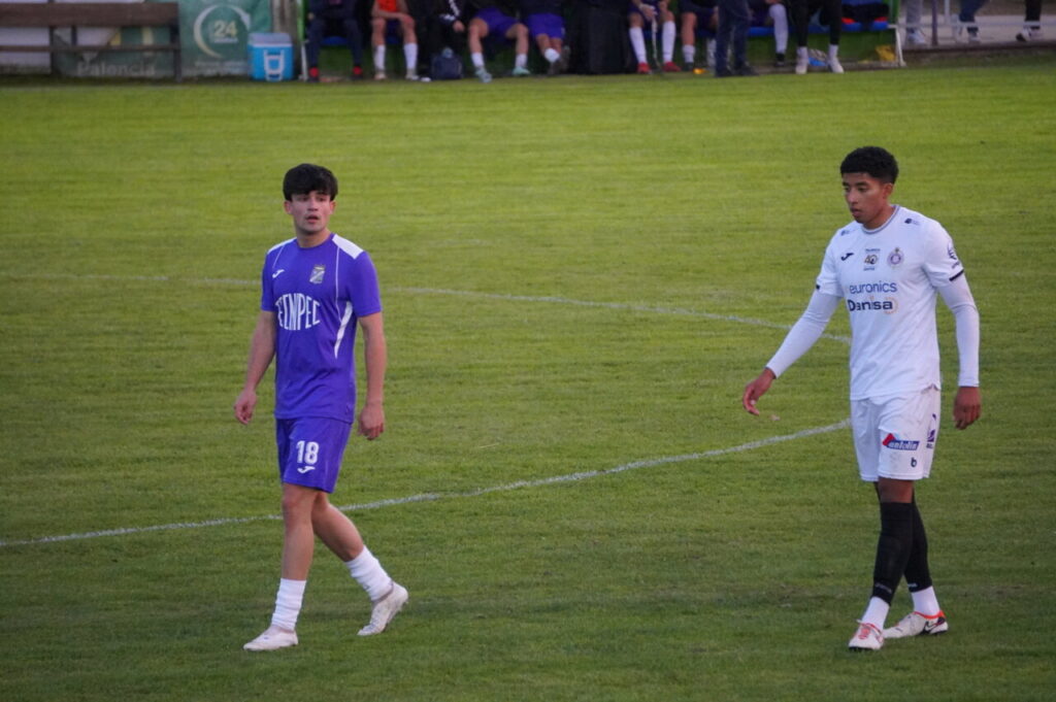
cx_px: 528
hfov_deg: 6.9
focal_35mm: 297
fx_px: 8705
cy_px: 351
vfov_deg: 4.6
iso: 6400
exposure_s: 1/160
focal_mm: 198
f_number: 6.3
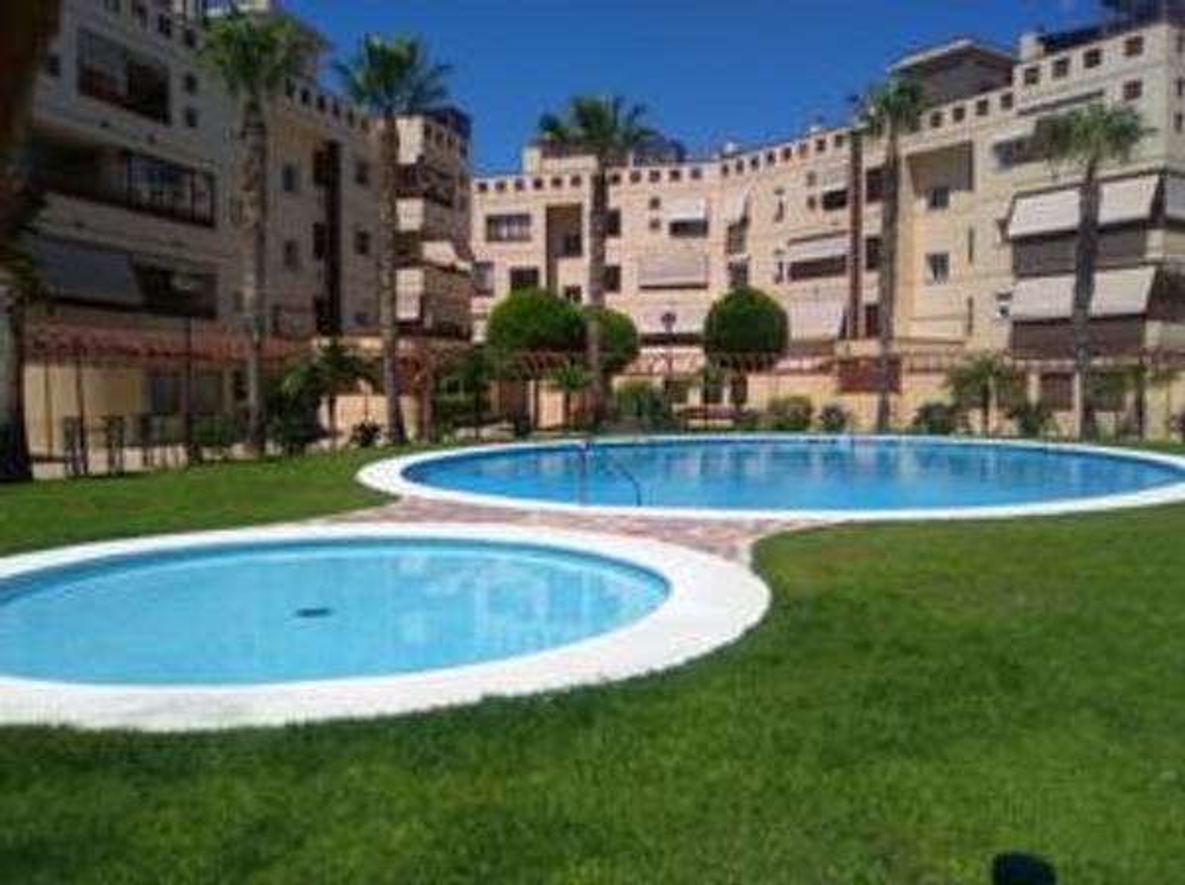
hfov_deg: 63.5
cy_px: 442
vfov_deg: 49.6
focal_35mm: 28
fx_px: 957
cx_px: 592
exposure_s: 1/3570
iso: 100
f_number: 2.2
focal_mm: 2.34
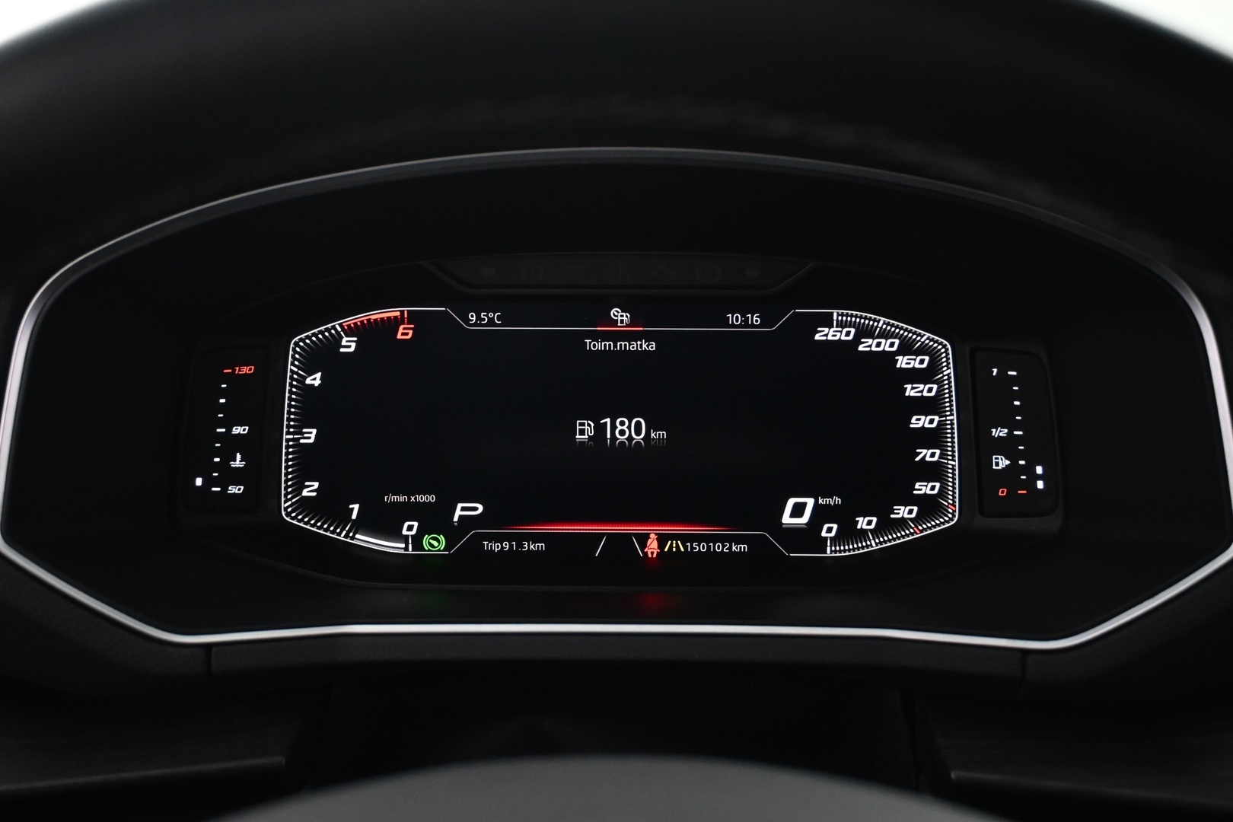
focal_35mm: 40
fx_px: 1361
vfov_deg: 33.6
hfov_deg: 48.7
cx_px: 616
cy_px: 411
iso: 3600
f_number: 4.5
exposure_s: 1/40
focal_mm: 26.5
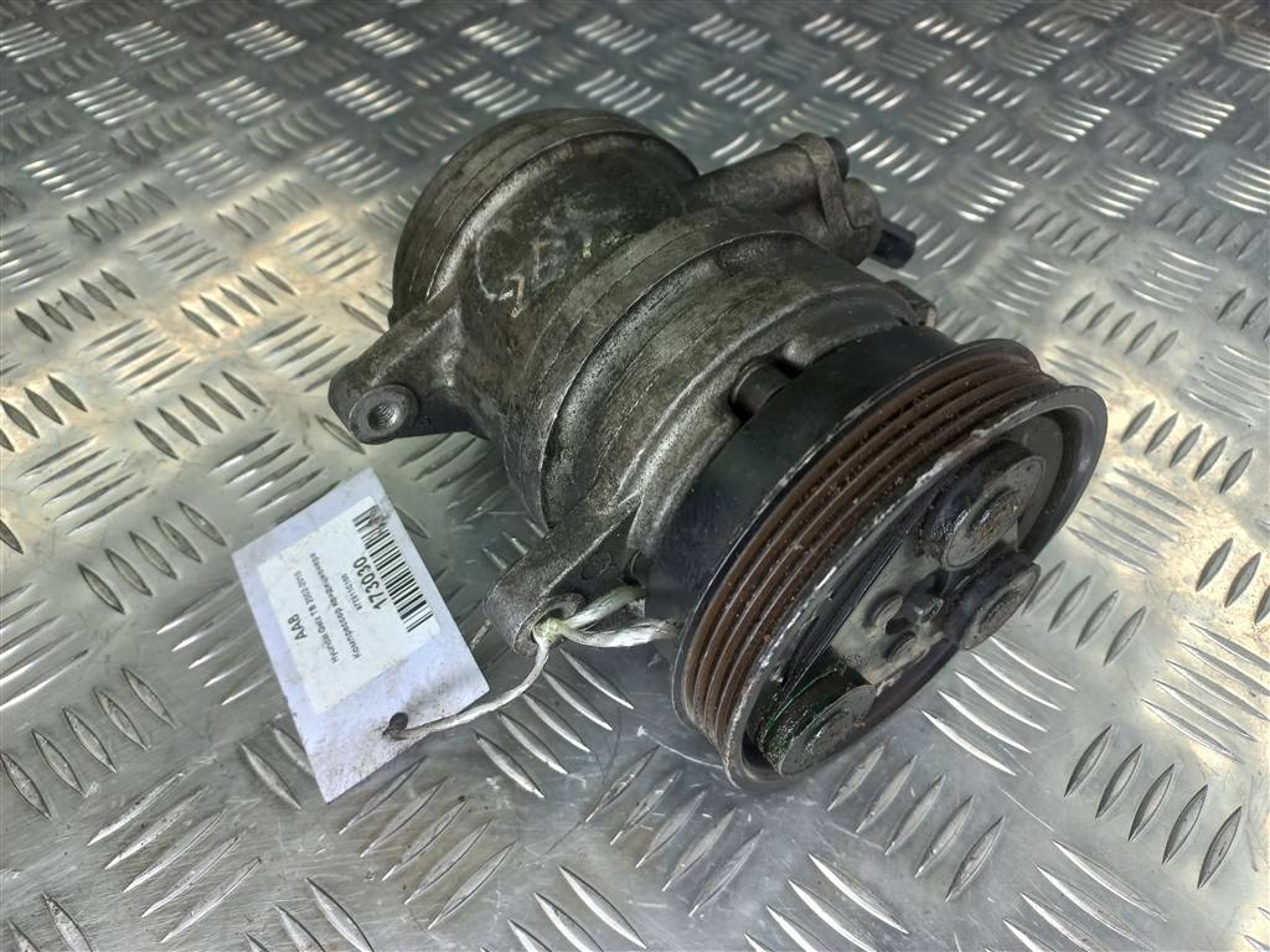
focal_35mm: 25
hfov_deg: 69.4
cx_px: 635
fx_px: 917
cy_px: 476
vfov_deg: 54.9
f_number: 1.8
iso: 50
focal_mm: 4.6
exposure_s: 1/50
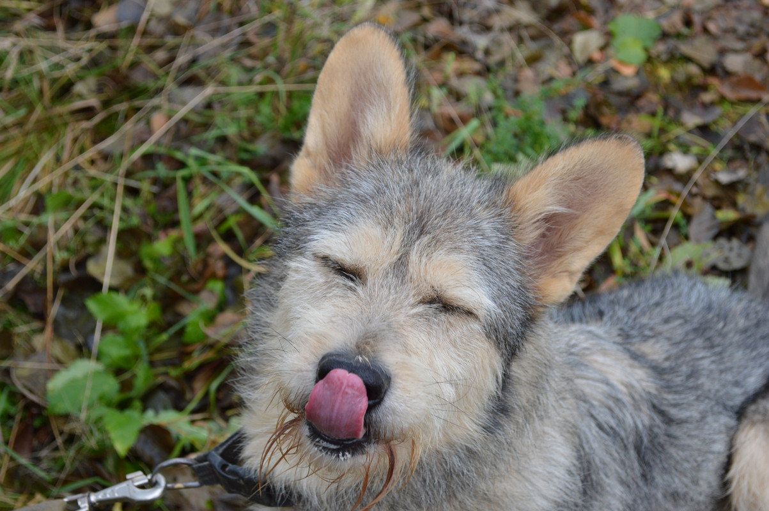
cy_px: 256
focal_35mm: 69
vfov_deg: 19.7
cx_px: 384
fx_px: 1473
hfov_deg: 29.3
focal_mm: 46
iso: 400
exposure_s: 1/400
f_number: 6.3
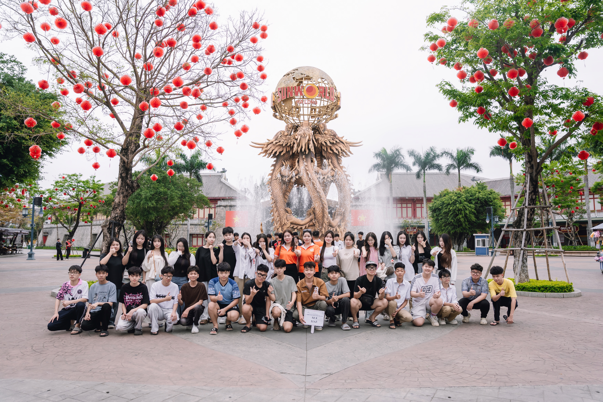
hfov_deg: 68.2
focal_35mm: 27
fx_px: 446
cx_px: 302
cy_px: 201
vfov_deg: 48.6
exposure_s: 1/640
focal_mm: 26.6
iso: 500
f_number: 4
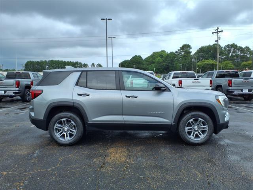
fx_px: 197
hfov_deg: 65.3
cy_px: 95
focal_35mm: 27
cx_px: 126
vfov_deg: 51.4
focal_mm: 3.58
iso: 40
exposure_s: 1/1250
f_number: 1.9
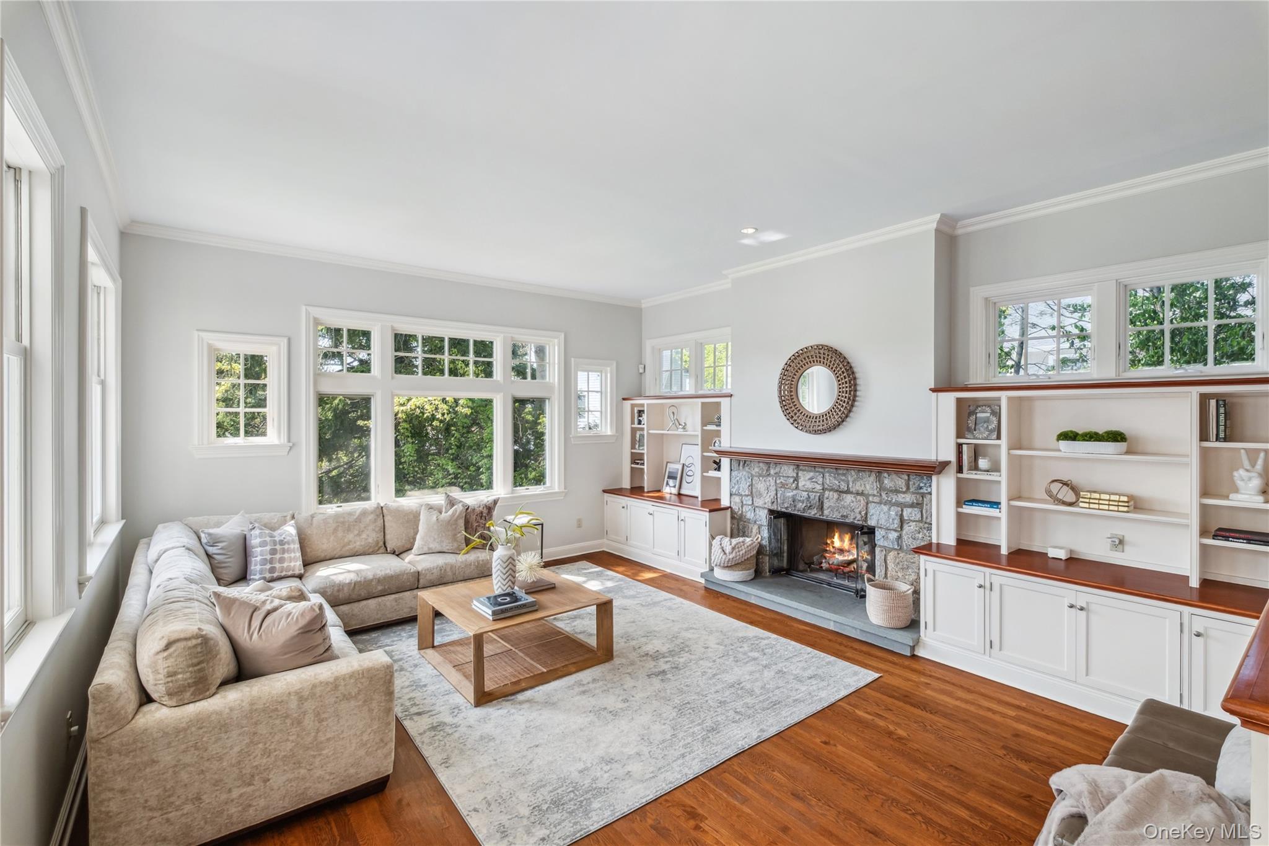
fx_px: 529
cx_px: 634
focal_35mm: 15
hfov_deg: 100.4
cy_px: 423
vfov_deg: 77.3
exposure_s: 1/10
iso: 320
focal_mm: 10
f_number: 10
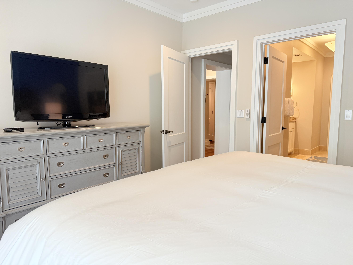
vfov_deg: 56.8
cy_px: 132
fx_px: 245
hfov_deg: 71.6
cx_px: 176
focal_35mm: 24
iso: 160
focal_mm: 6.76
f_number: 1.78
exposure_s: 1/120
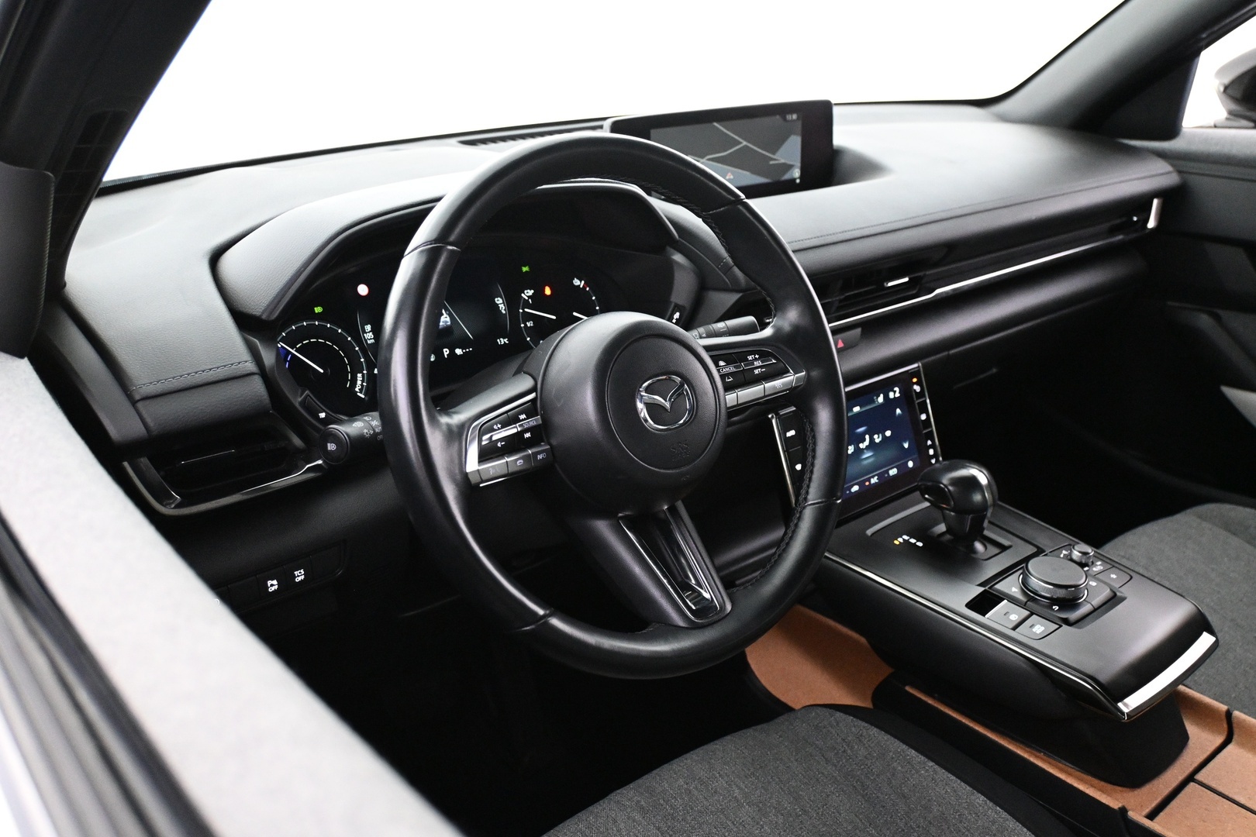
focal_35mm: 31
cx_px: 628
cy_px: 418
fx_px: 1073
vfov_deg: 42.6
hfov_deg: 60.7
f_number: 3.8
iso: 4000
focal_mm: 20.5
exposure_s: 1/30
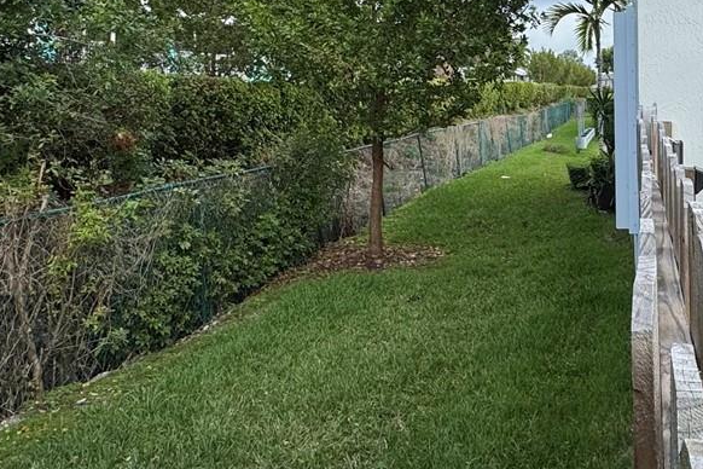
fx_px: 781
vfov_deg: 32.5
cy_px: 92
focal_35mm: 40
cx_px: 551
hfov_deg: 46.2
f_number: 2.2
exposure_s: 1/556
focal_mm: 2.22
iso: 40
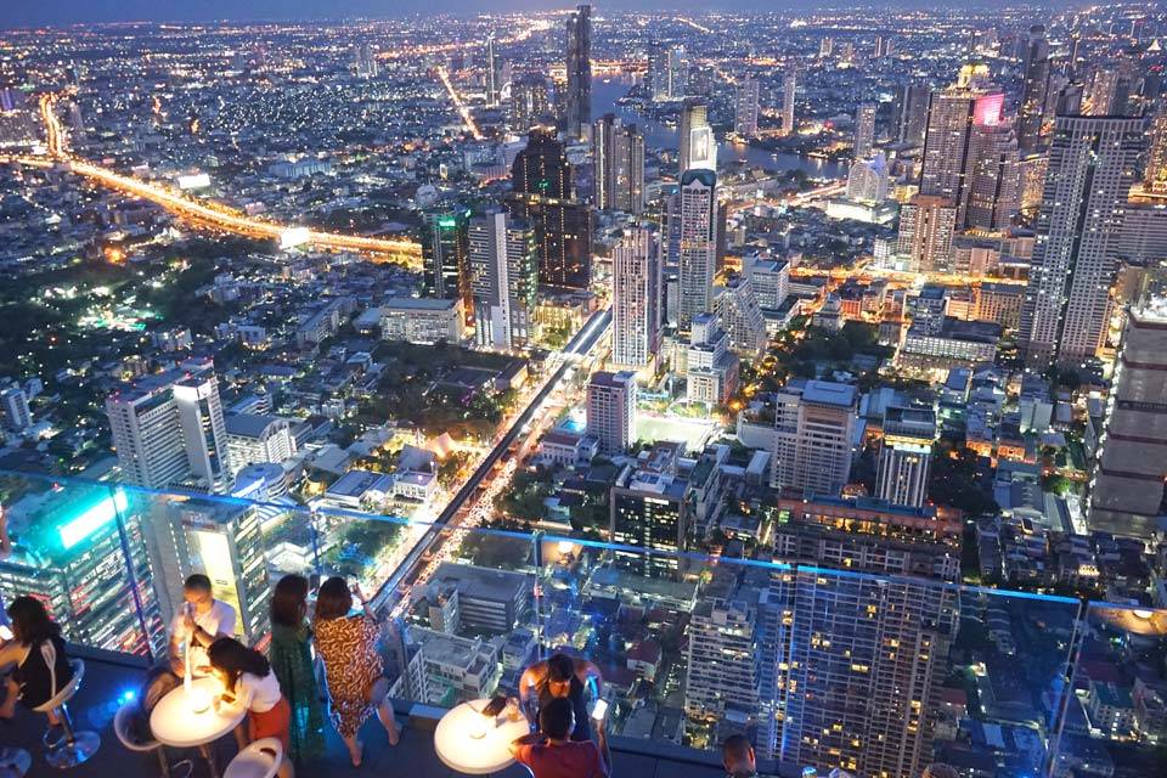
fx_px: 908
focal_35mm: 28
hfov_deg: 65.5
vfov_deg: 46.4
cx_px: 584
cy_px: 389
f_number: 4
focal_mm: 28
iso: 6400
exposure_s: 1/10
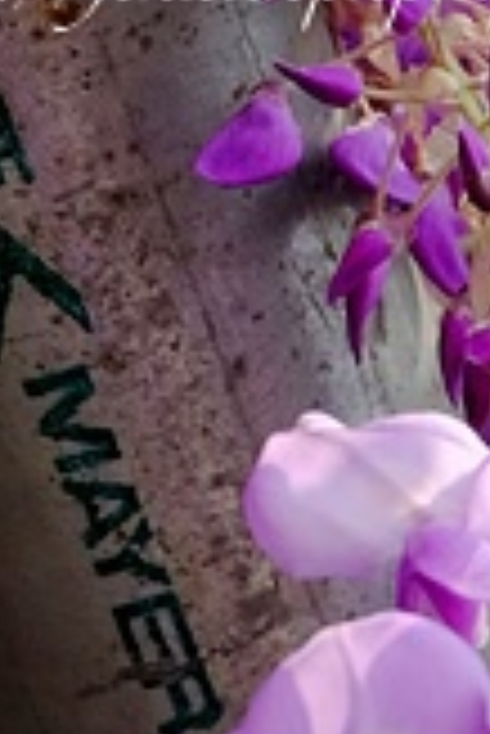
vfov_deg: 4.8
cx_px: 1355
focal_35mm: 409
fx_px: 8332
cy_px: 2085
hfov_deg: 3.3
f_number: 5.6
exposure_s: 1/950
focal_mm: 43.4
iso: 400
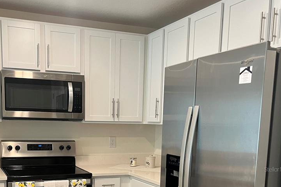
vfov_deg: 28.7
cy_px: 169
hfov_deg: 43.4
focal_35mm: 45
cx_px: 116
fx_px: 351
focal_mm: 5.1
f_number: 1.6
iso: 125
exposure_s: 1/60
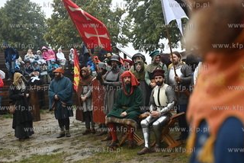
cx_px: 143
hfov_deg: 39.4
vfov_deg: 27.0
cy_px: 77
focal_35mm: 50
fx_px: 339
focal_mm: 40
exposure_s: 1/1000
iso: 250
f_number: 2.5
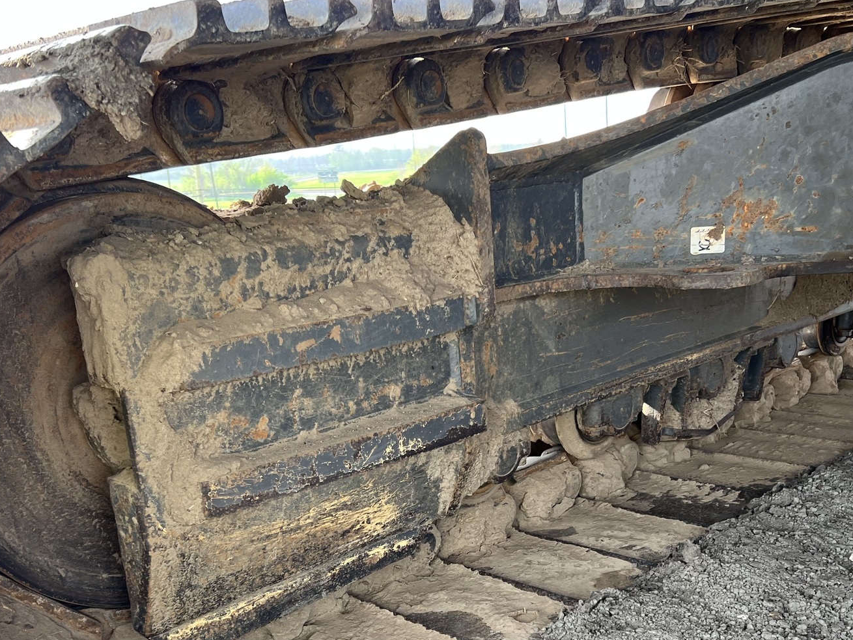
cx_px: 454
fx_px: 986
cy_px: 484
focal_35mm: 40
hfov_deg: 46.8
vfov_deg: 35.1
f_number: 1.5
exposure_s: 1/175
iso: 50
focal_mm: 5.7
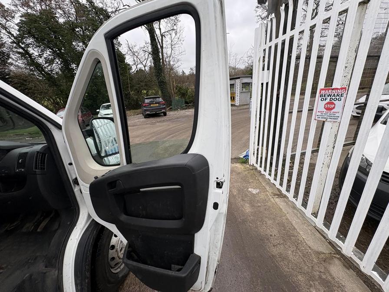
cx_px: 194
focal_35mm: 14
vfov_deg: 85.7
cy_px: 146
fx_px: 157
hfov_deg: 102.1
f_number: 2.2
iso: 40
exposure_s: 1/219
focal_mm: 2.22
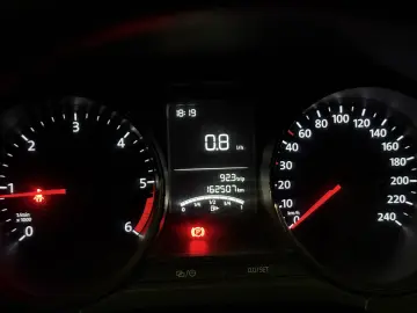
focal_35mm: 48
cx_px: 208
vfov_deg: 30.3
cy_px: 156
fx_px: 578
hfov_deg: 39.7
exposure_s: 1/18
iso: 800
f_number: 1.78
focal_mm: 6.76
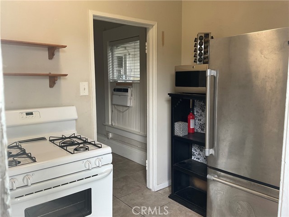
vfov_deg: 48.2
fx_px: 242
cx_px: 144
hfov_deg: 61.7
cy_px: 108
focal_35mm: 29
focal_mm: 3
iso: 50
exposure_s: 1/60
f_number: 1.8
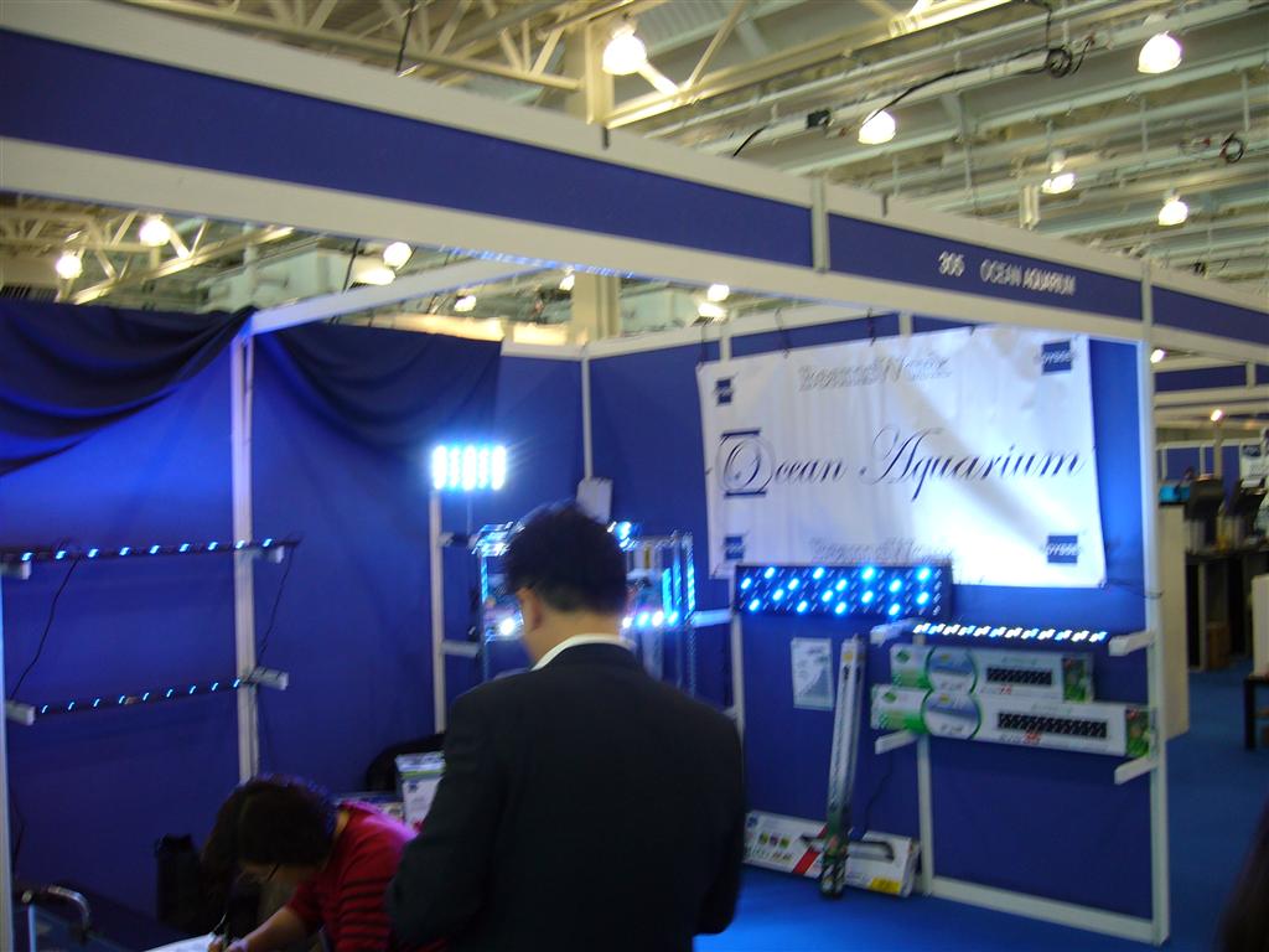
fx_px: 1283
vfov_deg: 40.7
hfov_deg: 52.6
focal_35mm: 35
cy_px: 476
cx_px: 634
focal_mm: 5.8
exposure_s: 1/30
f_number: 2.8
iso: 100
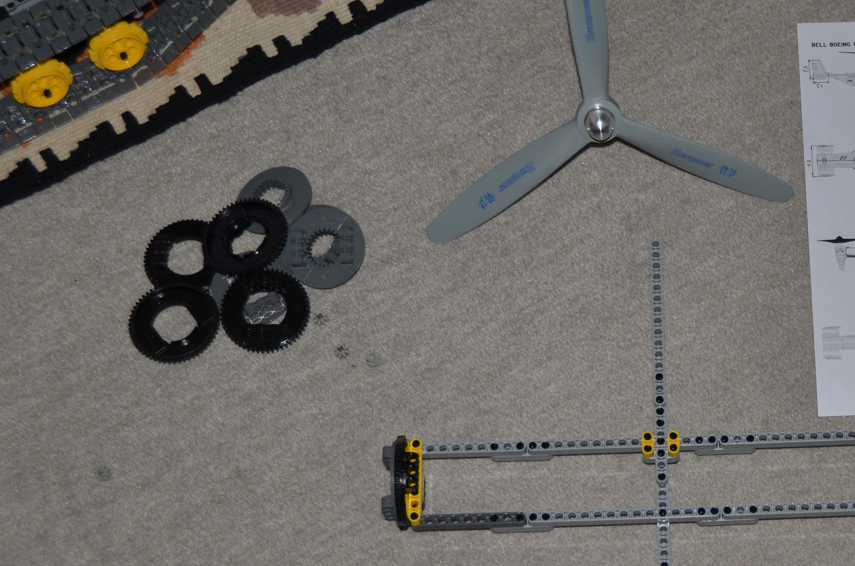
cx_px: 741
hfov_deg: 22.4
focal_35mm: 89
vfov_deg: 15.2
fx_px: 2110
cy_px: 421
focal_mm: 29
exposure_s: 1/60
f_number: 4
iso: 100
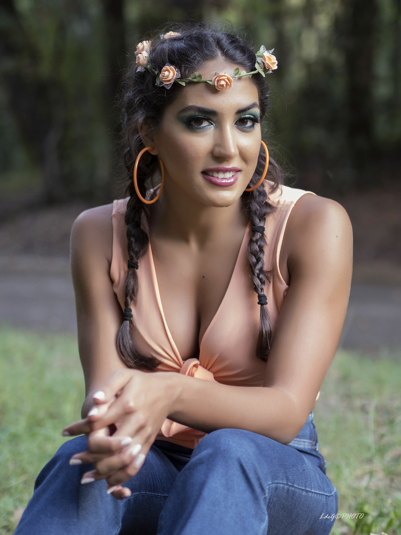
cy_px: 268
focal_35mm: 90
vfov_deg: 21.8
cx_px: 200
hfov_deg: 16.4
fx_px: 1390
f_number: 1.8
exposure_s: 1/80
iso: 100
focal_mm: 45
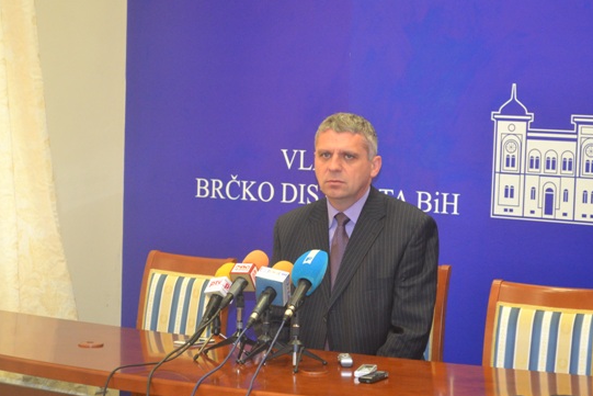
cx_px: 313
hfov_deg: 20.9
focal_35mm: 98
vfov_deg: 14.0
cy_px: 190
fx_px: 1608
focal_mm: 55
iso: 1800
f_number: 5.6
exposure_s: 1/60
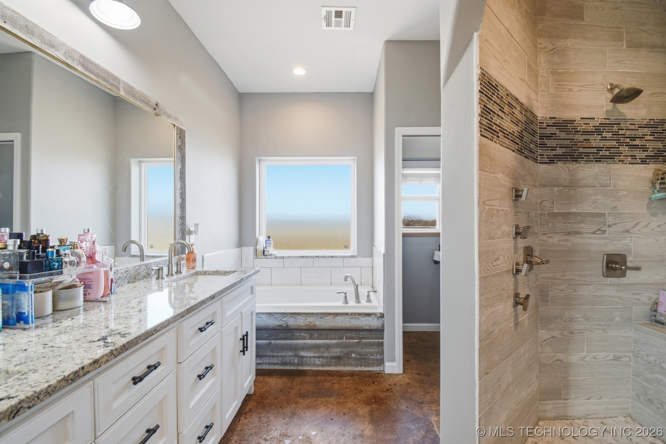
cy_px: 222
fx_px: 278
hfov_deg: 100.4
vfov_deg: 77.3
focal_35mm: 15
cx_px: 333
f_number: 13
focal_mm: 10
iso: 250
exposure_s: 1/30
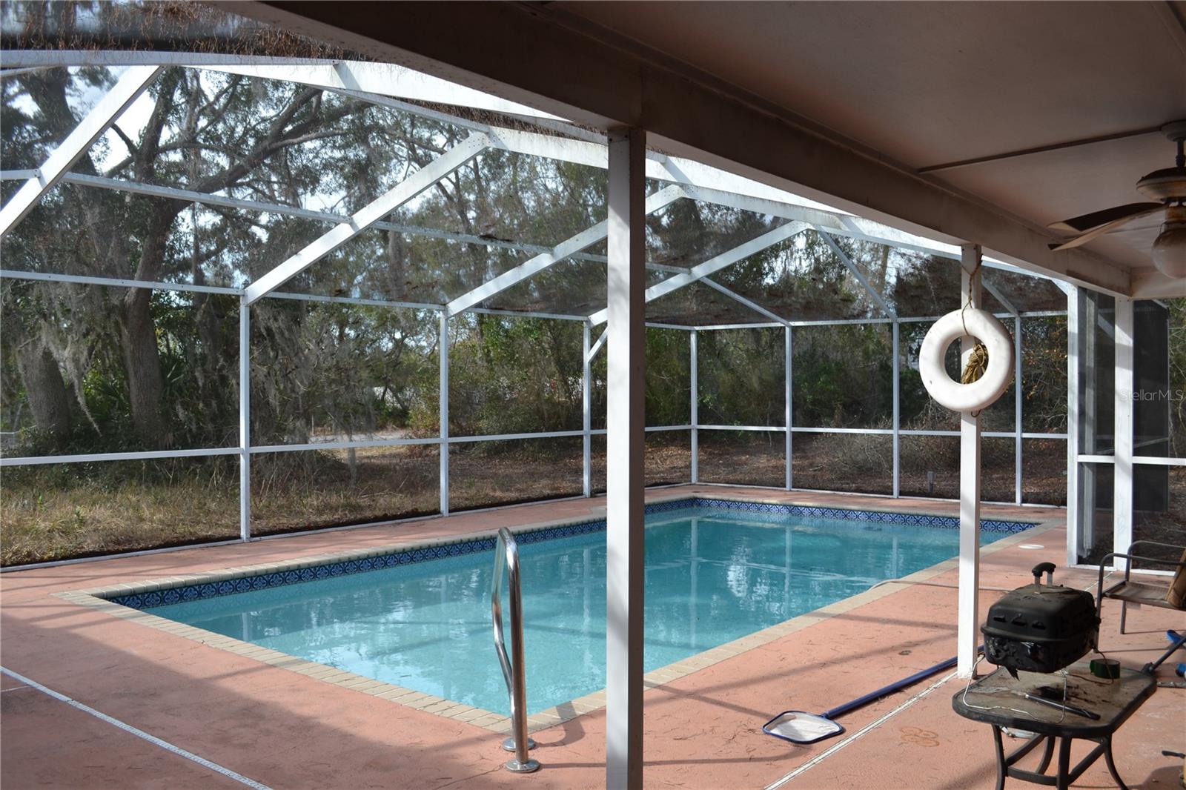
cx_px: 593
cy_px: 395
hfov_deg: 61.9
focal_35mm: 30
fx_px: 988
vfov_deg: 43.6
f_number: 5.6
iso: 100
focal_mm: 20
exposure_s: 1/125
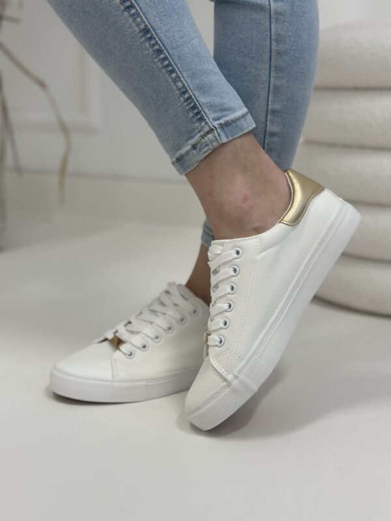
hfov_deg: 30.3
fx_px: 723
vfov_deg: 39.7
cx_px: 196
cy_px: 260
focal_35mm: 48
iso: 80
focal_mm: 6.86
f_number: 1.78
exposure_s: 1/100
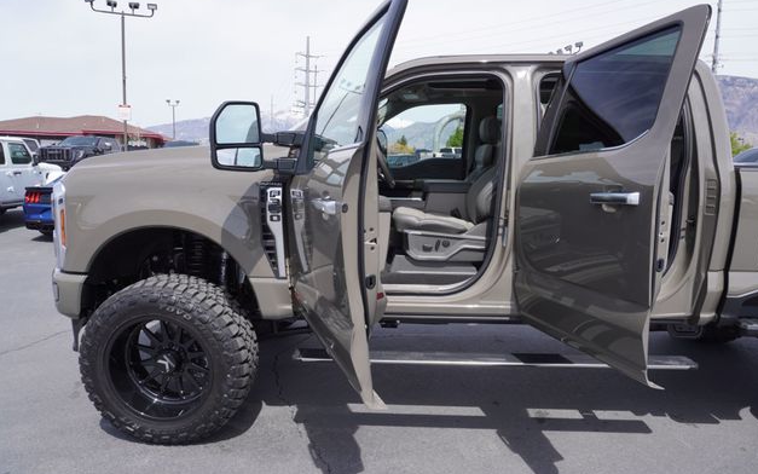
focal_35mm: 25
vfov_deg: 49.3
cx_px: 386
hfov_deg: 72.5
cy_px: 242
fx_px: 516
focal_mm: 16
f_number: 8
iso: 100
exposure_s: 1/200
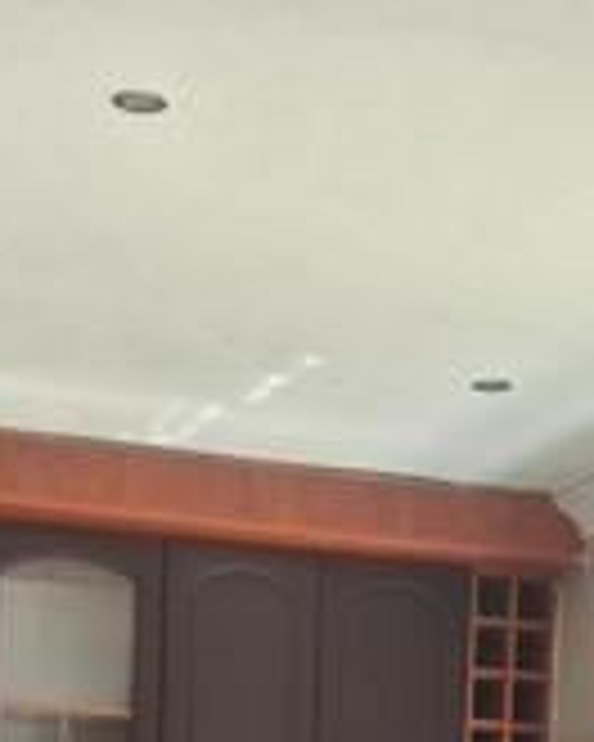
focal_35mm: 109
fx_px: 2395
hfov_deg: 14.1
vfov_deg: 15.1
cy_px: 1367
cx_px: 288
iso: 80
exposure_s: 1/180
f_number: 1.8
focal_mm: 5.4
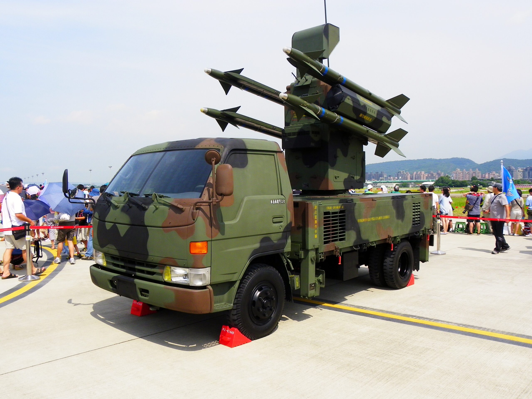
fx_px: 461
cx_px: 266
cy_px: 200
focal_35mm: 30
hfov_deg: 60.0
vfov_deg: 46.8
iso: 64
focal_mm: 5.3
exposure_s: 1/320
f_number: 5.6
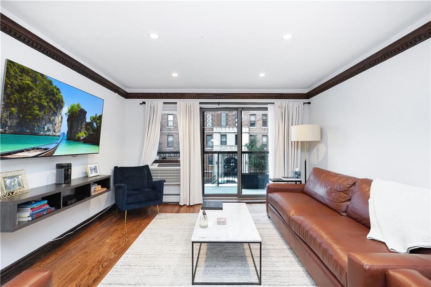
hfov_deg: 95.0
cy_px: 144
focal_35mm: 16
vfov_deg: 72.0
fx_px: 197
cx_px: 216
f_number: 3.2
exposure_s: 1/160
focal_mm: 11
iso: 1600
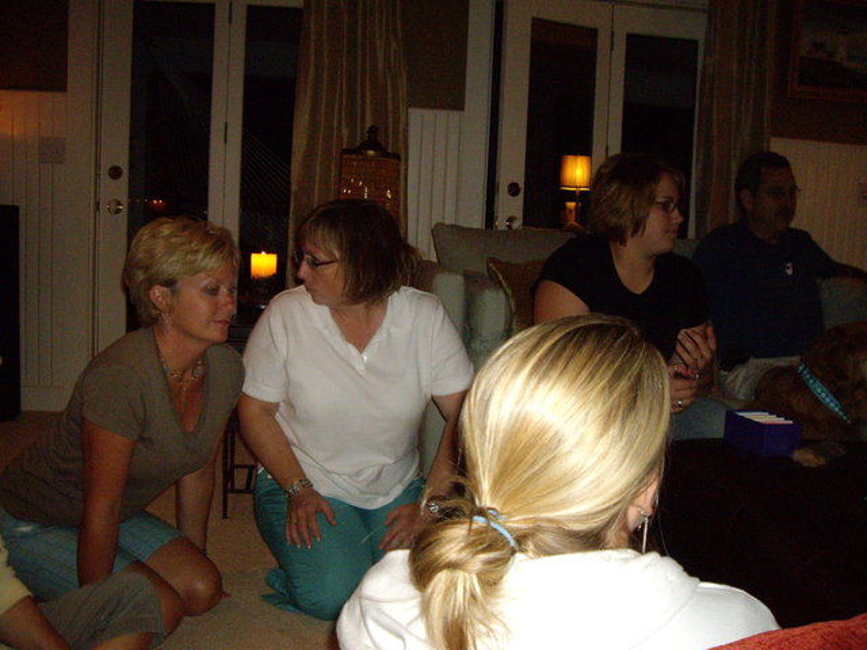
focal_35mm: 38
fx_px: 952
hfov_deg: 49.0
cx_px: 434
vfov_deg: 37.7
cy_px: 325
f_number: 2.7
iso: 400
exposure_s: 1/40
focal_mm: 6.2
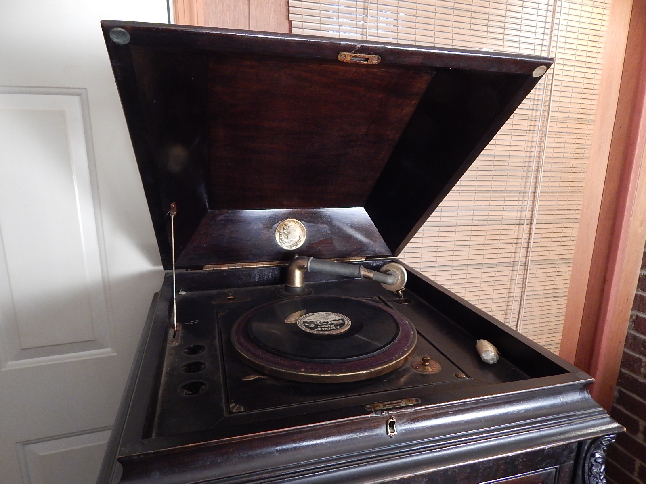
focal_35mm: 22
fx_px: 411
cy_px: 242
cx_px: 323
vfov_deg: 61.1
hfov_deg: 76.4
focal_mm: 4
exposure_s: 1/20
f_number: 3
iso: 400
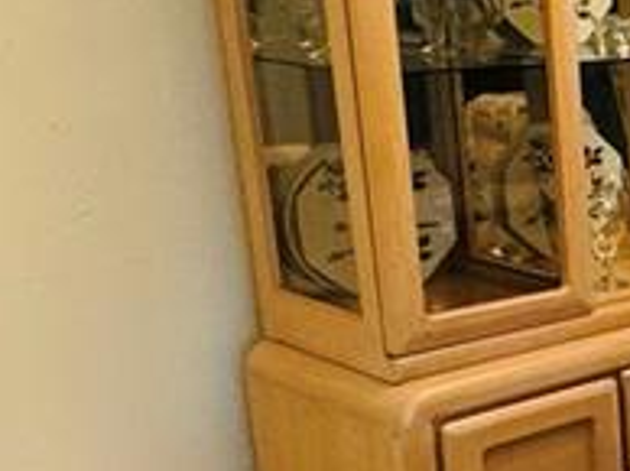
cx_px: 1137
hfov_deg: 19.6
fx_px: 1345
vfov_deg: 19.8
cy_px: 299
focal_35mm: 74
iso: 250
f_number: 2.2
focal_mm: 2.22
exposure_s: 1/60
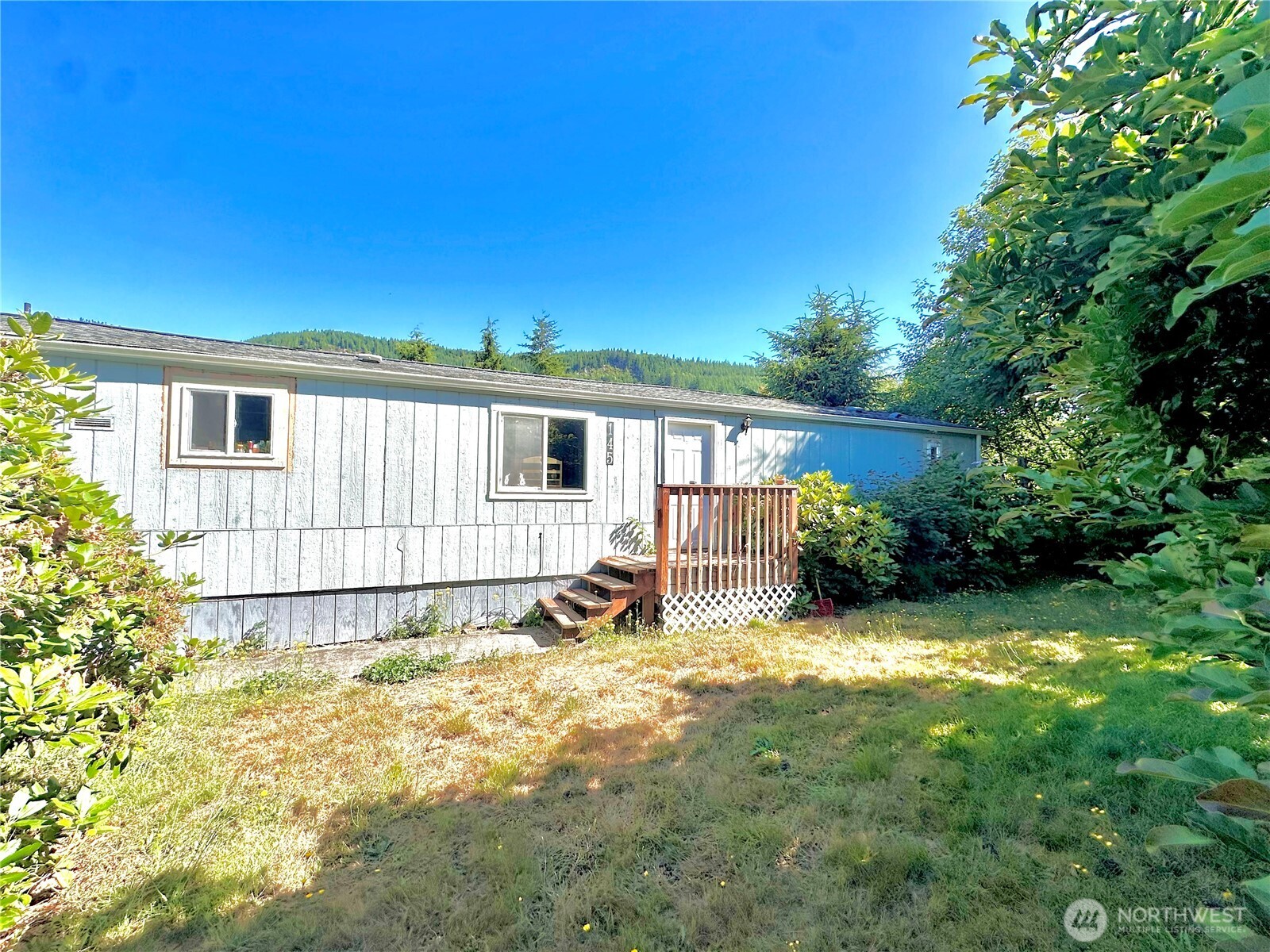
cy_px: 476
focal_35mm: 14
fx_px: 514
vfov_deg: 85.7
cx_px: 635
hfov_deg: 102.1
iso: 40
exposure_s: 1/1511
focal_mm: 2.22
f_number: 2.2
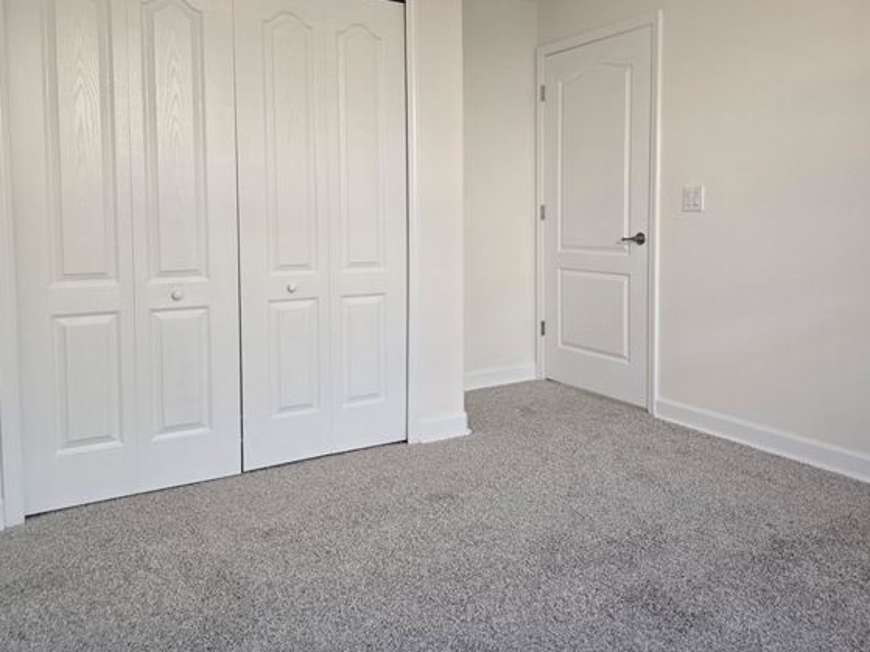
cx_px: 500
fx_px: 729
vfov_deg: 47.8
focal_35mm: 29
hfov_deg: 61.4
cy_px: 246
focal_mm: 6.3
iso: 250
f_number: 1.7
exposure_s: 1/120
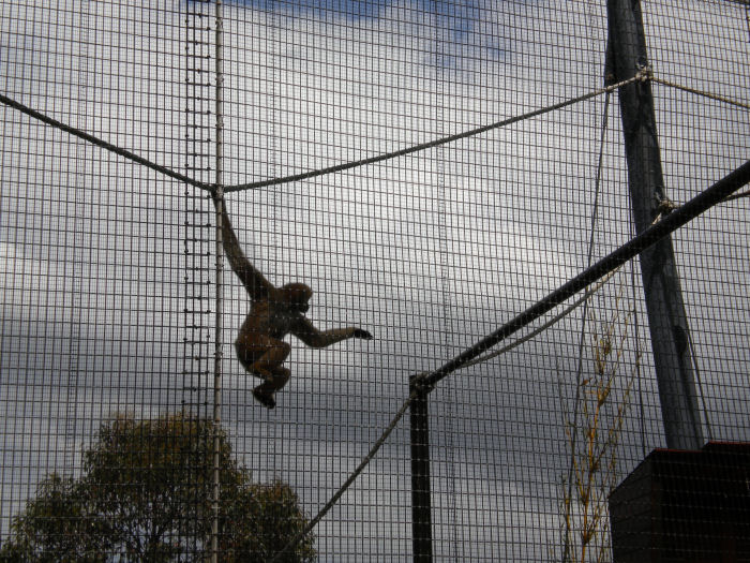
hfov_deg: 28.6
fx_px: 1473
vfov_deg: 21.6
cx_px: 375
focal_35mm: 68
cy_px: 282
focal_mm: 12.3
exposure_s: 1/659
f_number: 6.5
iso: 80
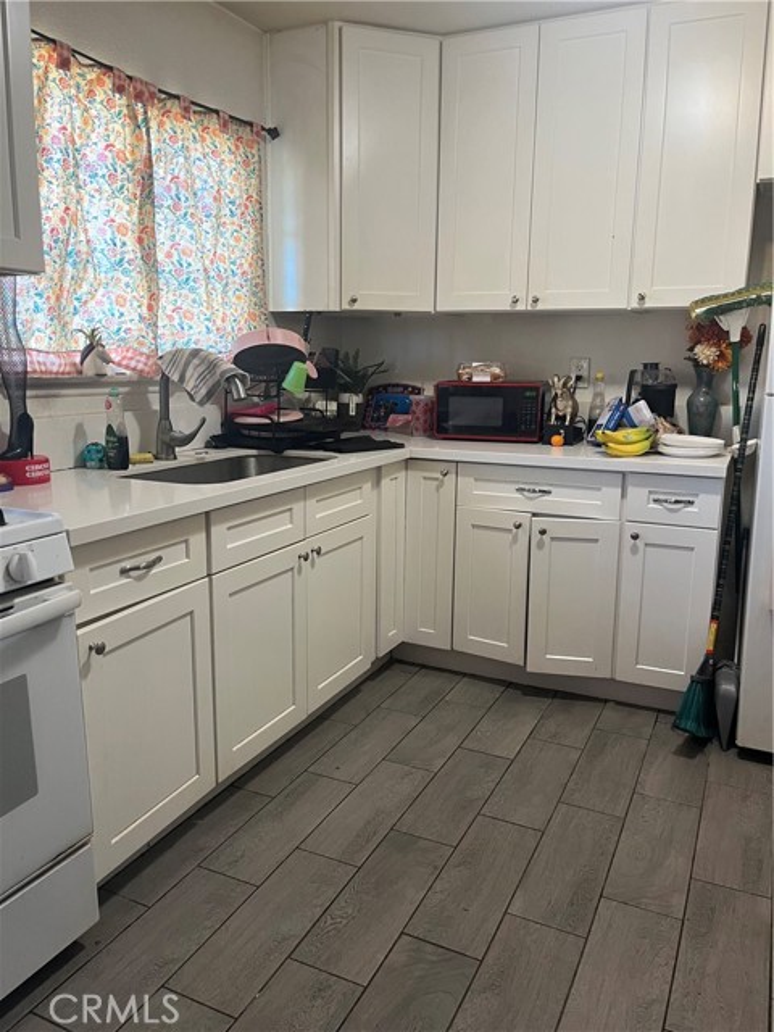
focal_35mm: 26
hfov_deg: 53.1
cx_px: 387
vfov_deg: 67.3
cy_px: 516
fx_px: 775
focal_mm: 5.1
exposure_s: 1/60
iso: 125
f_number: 1.6
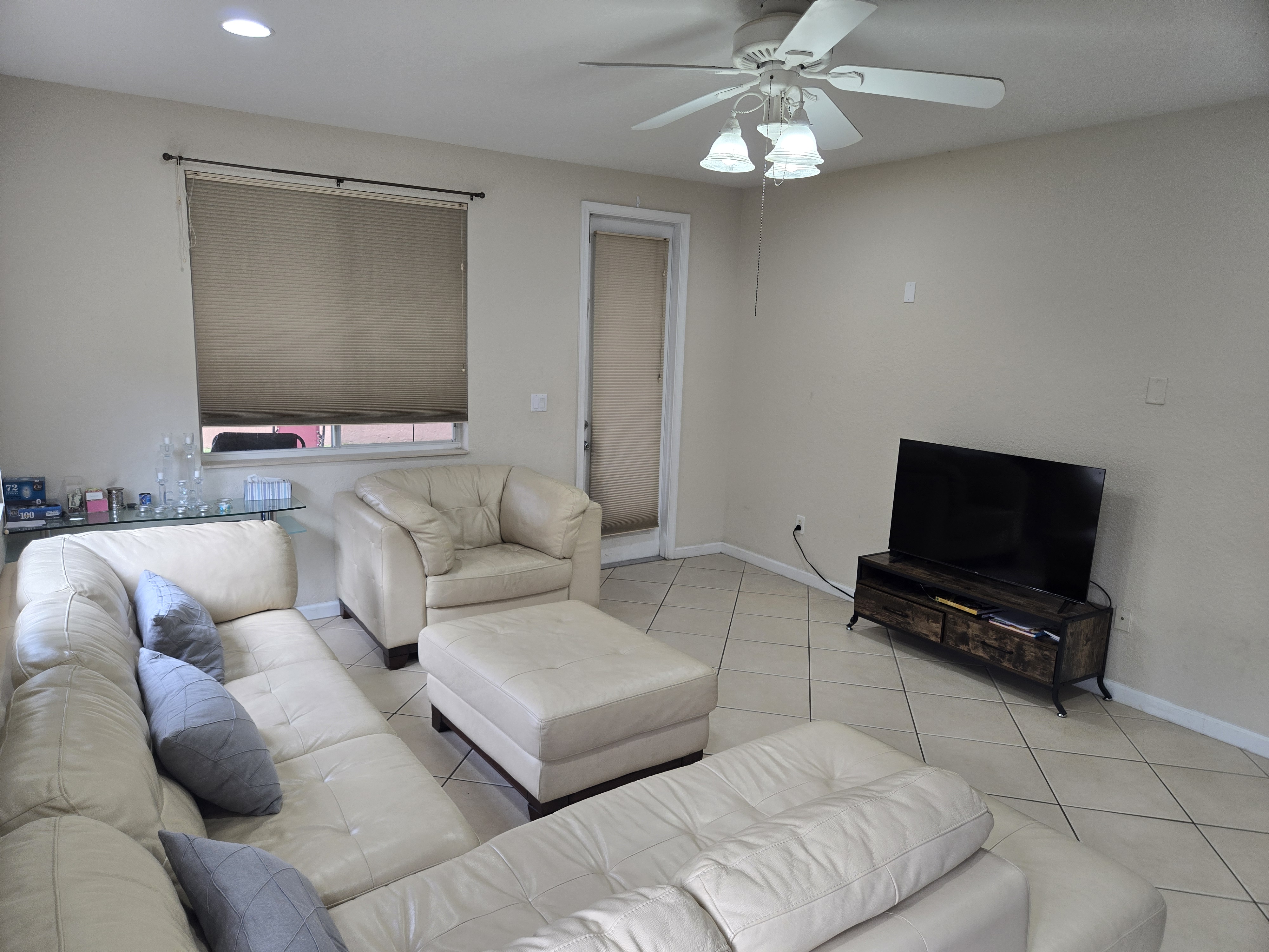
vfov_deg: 58.9
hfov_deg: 73.9
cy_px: 476
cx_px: 634
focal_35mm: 23
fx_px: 843
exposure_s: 1/120
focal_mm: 5.4
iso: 100
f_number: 1.8
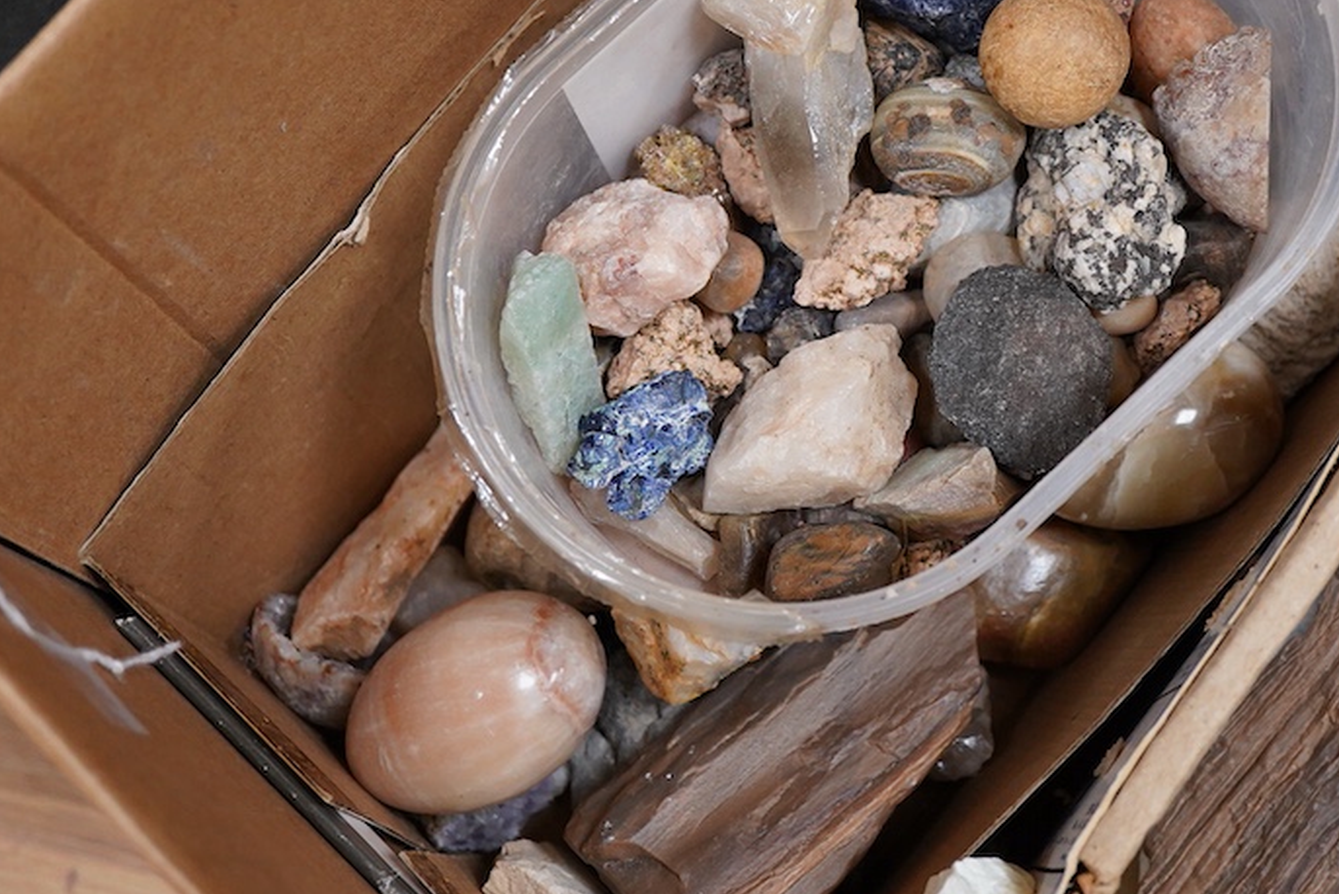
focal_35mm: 59
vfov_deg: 23.0
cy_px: 359
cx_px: 810
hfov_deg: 33.8
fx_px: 2195
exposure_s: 1/125
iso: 1600
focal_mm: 30
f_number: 3.5
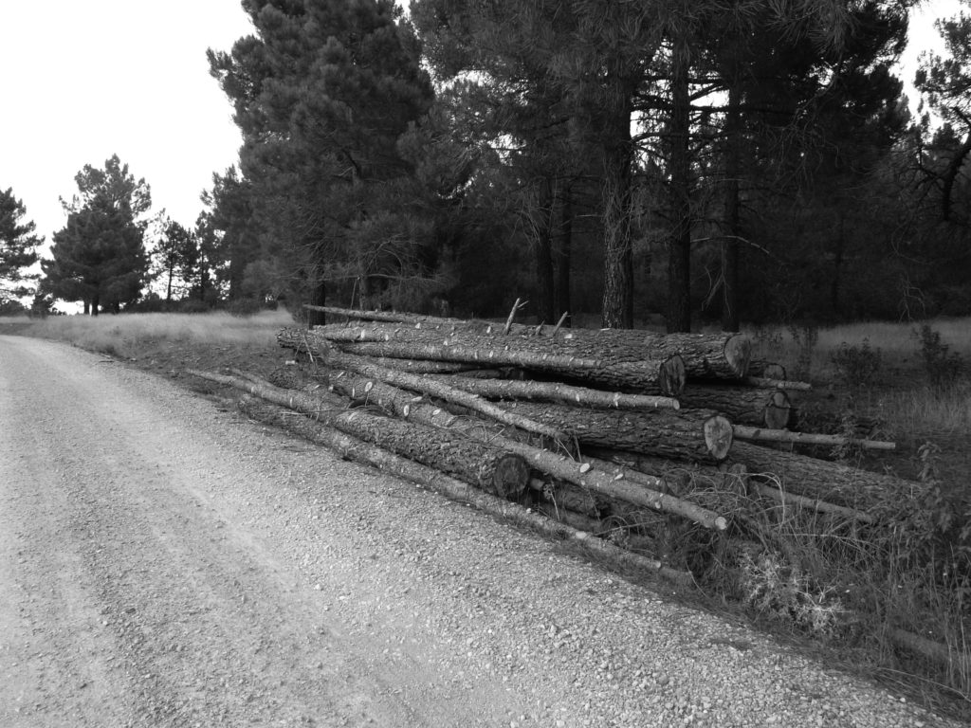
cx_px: 486
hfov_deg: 63.4
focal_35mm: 28
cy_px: 364
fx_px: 785
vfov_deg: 49.7
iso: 200
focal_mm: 4.6
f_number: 2.8
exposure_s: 1/15
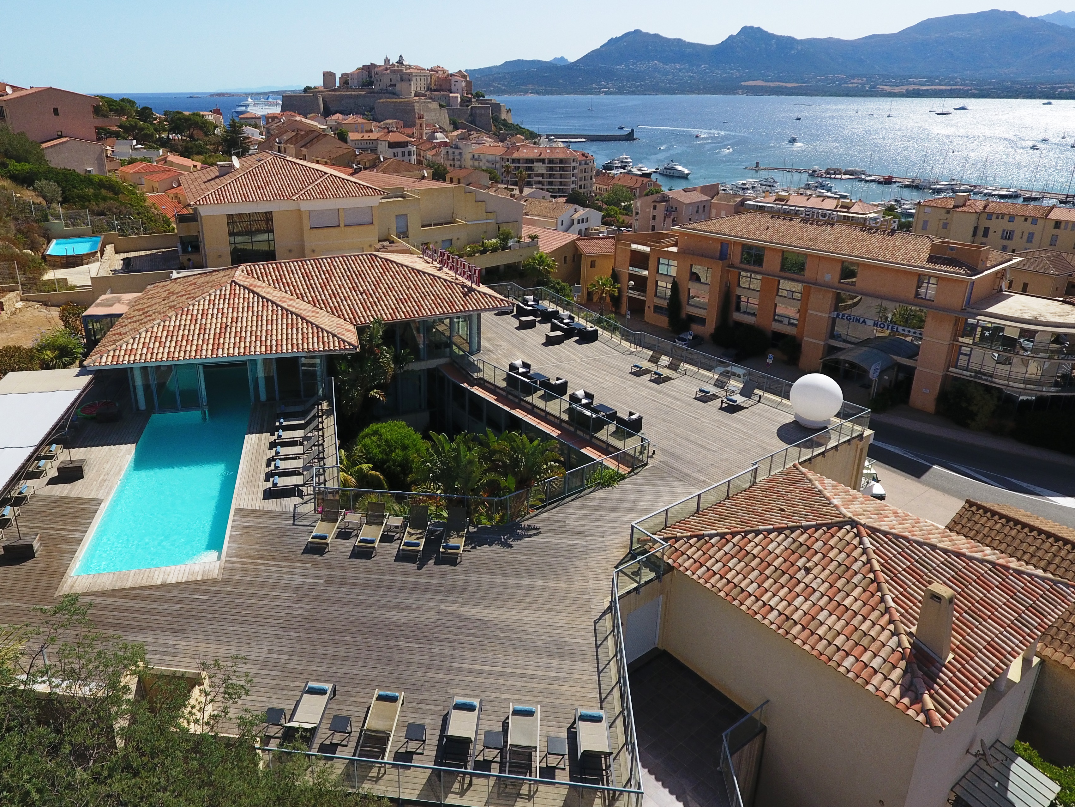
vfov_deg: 66.0
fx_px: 621
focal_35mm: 20
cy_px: 404
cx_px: 538
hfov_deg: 81.7
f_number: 2.8
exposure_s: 1/1307
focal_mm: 3.61
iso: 100
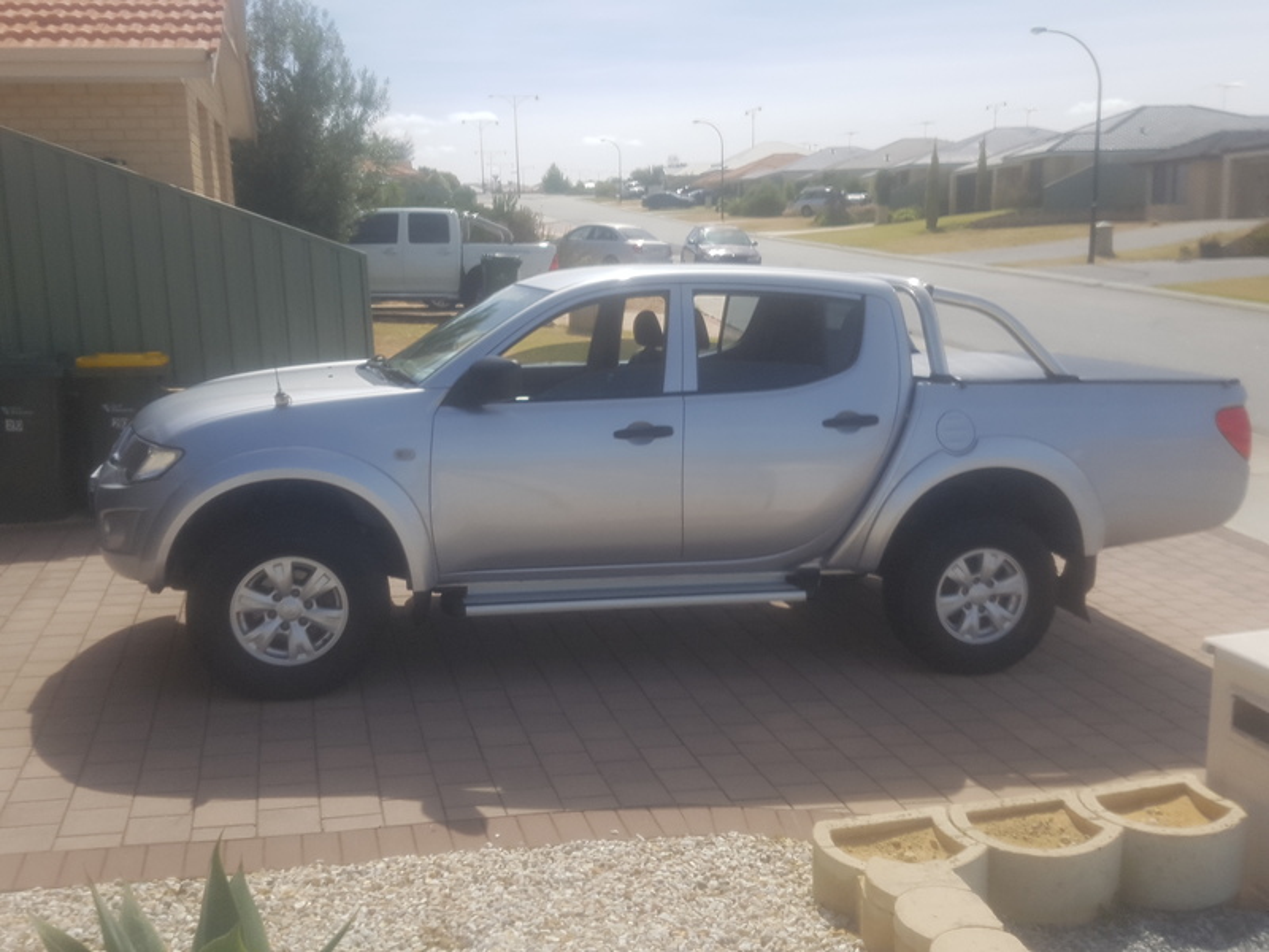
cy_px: 476
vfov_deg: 53.1
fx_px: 953
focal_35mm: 26
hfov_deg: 67.3
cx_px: 634
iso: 50
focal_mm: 4.2
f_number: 1.7
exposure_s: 1/2664
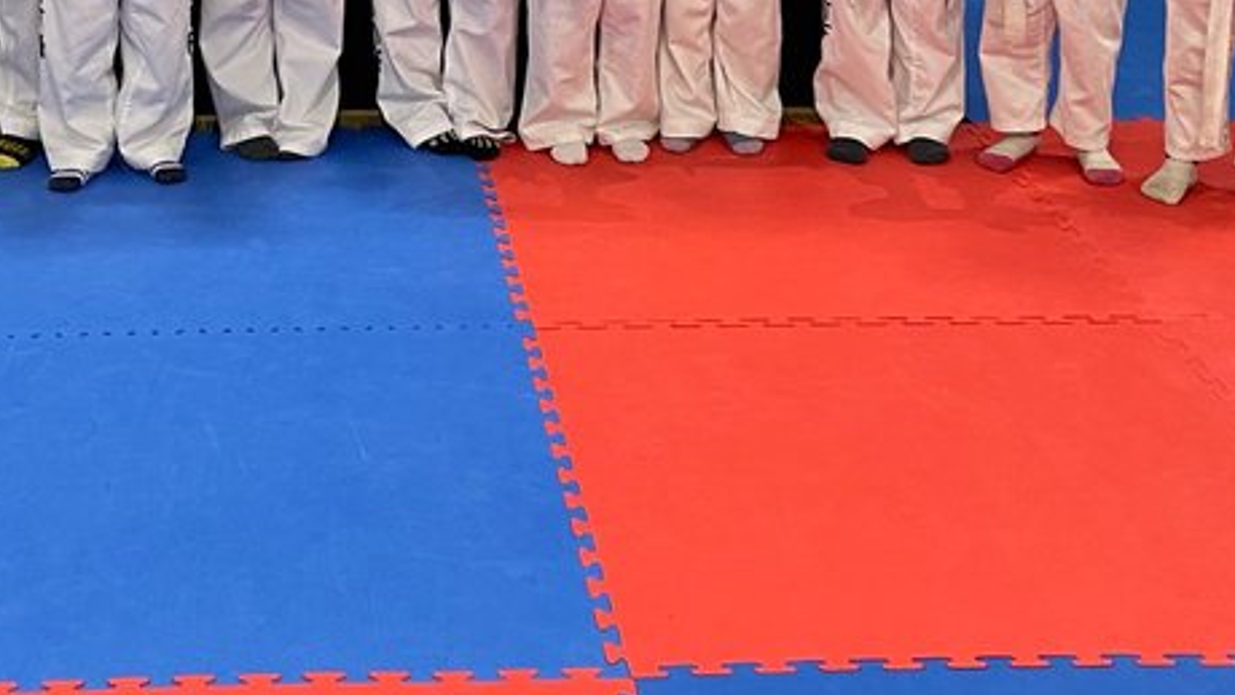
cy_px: -136
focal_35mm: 71
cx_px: 412
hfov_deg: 29.5
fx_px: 2326
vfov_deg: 16.3
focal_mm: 5.1
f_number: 1.6
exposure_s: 1/50
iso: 100
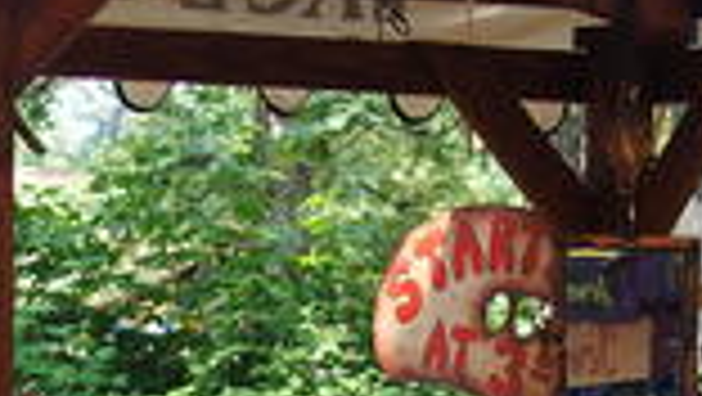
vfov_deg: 3.8
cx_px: 171
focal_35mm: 315
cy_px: 590
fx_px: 5868
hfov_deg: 6.8
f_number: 2.8
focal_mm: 21.2
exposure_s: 1/200
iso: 125
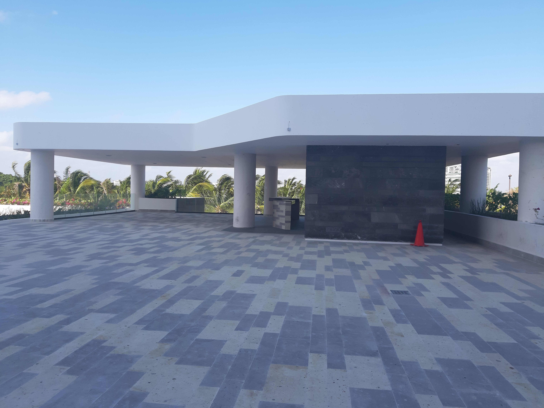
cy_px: 204
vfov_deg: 51.4
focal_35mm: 27
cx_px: 272
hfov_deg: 65.3
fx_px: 424
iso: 40
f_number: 1.7
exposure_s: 1/768
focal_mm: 3.93
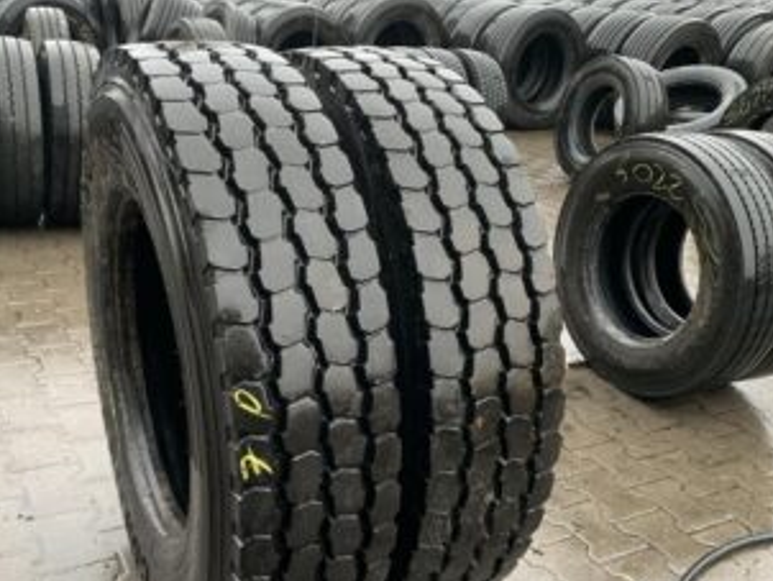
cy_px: 352
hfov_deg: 50.0
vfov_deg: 38.5
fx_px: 827
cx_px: 340
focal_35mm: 37
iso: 160
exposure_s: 1/60
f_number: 1.8
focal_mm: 4.25
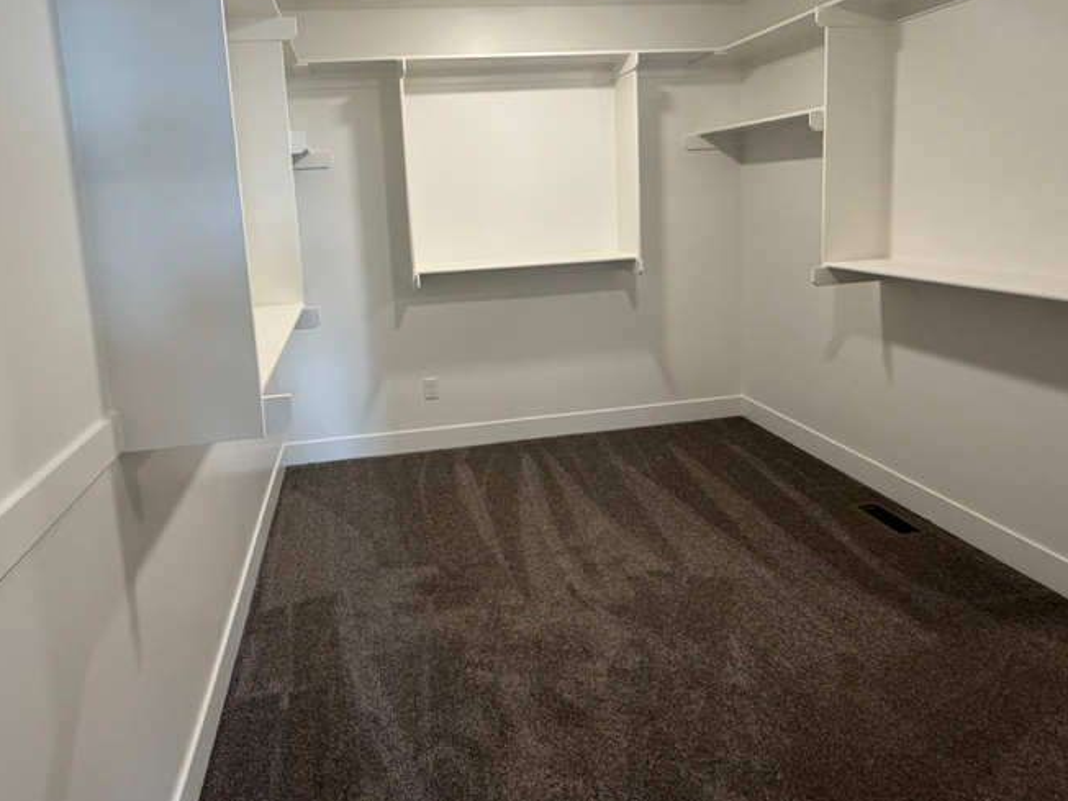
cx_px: 465
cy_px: 288
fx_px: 679
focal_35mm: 22
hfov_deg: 76.0
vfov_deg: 60.1
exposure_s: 1/120
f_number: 2.2
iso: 250
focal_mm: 2.22
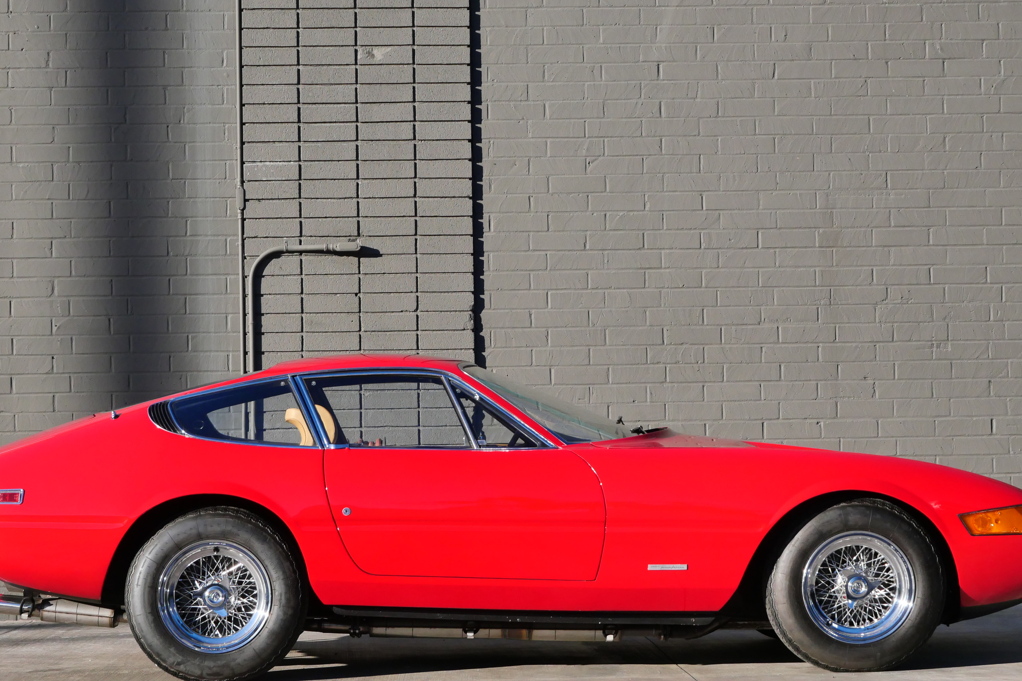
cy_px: 373
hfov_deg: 24.8
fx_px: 2328
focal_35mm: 82
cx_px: 515
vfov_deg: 16.7
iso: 1000
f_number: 5.2
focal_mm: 35
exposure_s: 1/1300
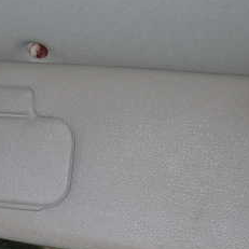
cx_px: 84
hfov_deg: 24.9
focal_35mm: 69
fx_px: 562
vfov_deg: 24.9
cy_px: 161
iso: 100
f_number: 6.3
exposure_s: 1/30
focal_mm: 5.4
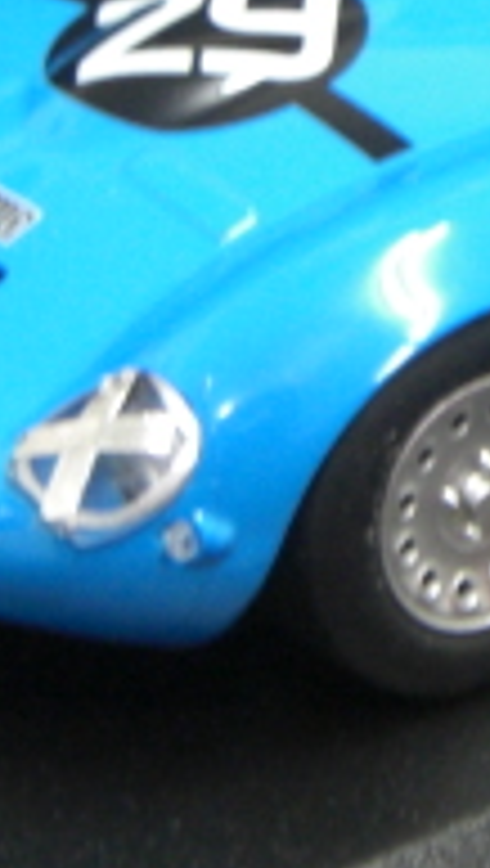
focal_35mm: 375
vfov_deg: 5.7
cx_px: 733
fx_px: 8635
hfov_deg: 3.2
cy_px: 103
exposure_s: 1/10
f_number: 4.2
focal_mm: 17.3
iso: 200
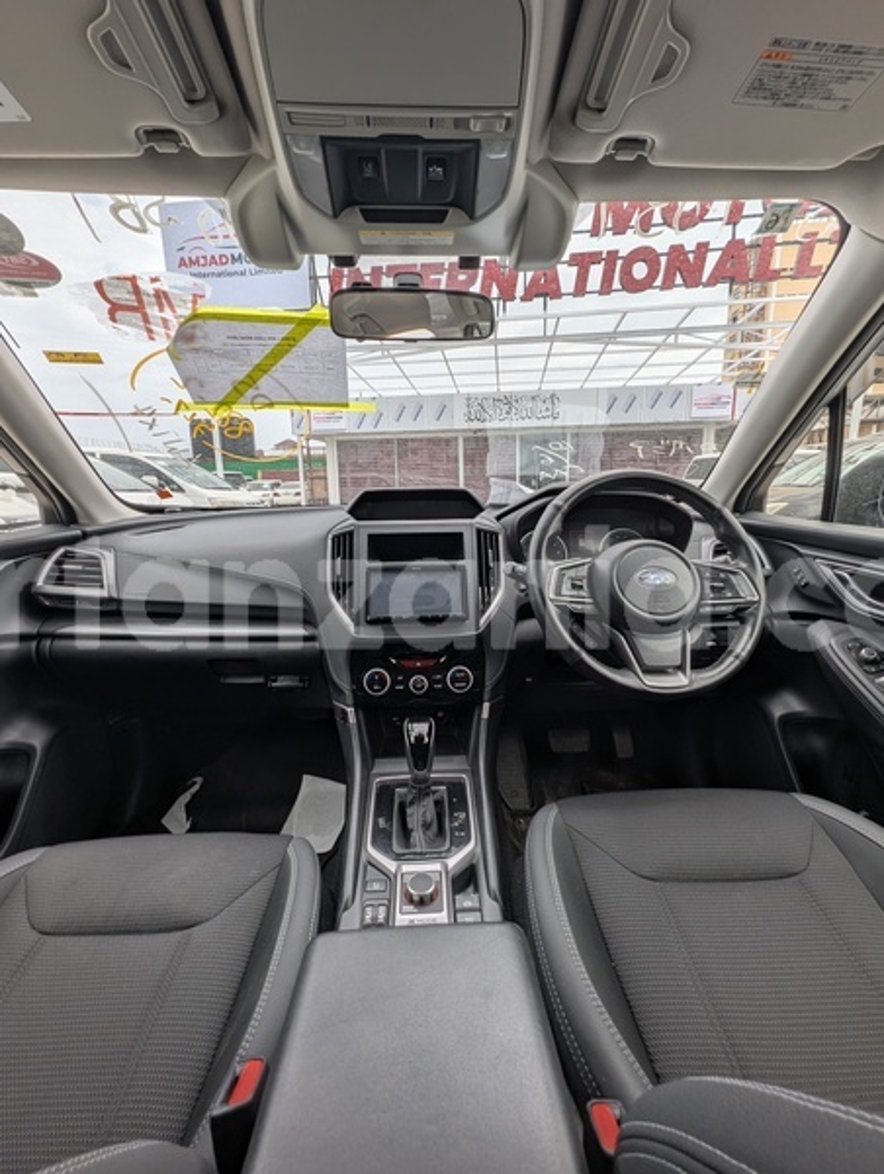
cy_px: 587
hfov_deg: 90.1
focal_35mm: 13
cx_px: 442
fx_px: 441
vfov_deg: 106.1
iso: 40
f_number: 2.2
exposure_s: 1/831
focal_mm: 1.95
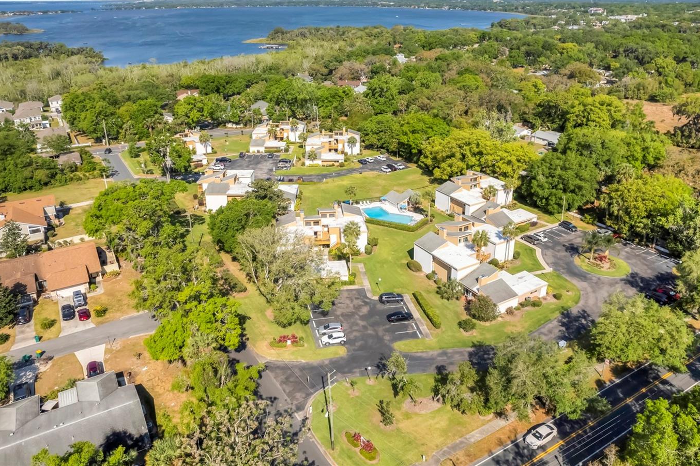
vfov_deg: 49.3
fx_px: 505
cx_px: 354
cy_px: 191
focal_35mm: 26
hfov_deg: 69.4
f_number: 2.8
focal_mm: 8.38
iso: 110
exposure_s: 1/400
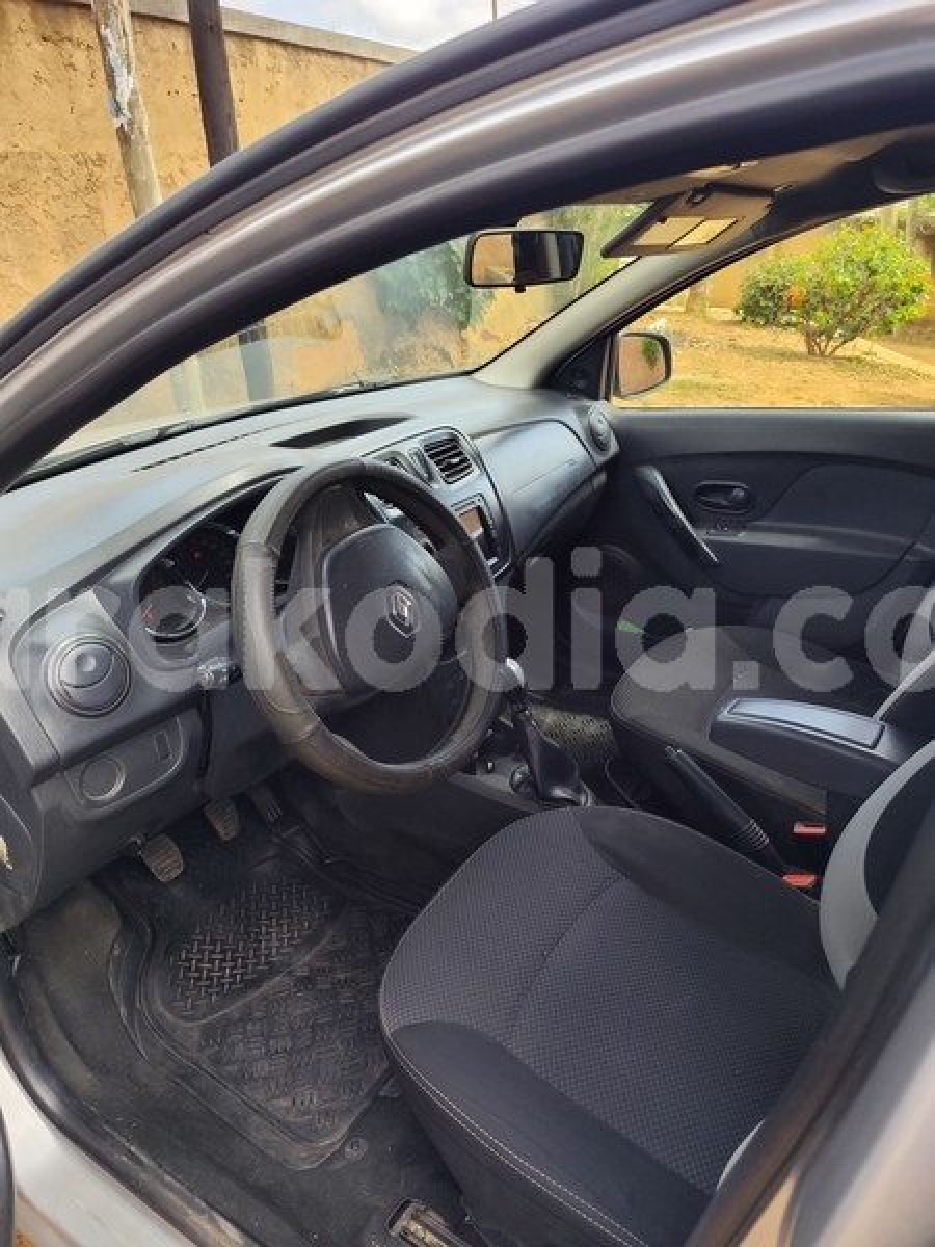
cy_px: 624
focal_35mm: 23
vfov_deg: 73.9
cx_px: 468
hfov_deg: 58.9
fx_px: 828
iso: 50
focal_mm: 6.19
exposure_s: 1/190
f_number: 1.65
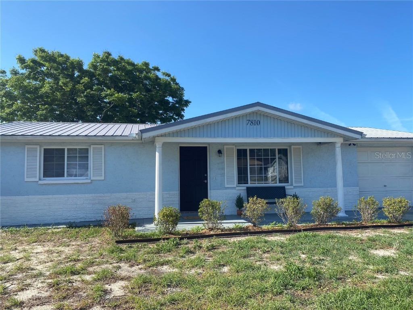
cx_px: 206
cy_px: 155
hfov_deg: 67.3
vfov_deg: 53.1
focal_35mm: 26
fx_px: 310
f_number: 1.8
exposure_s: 1/1754
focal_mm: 4.25
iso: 32
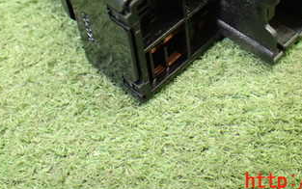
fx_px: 535
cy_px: -23
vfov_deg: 19.2
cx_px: 174
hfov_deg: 31.5
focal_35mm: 65
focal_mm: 5.79
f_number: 2.4
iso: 800
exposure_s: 1/40
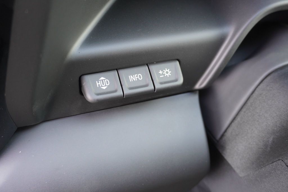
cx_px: 144
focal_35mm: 36
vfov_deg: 36.9
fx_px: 288
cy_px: 96
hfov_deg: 53.1
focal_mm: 24
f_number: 4.5
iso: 800
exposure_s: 1/60
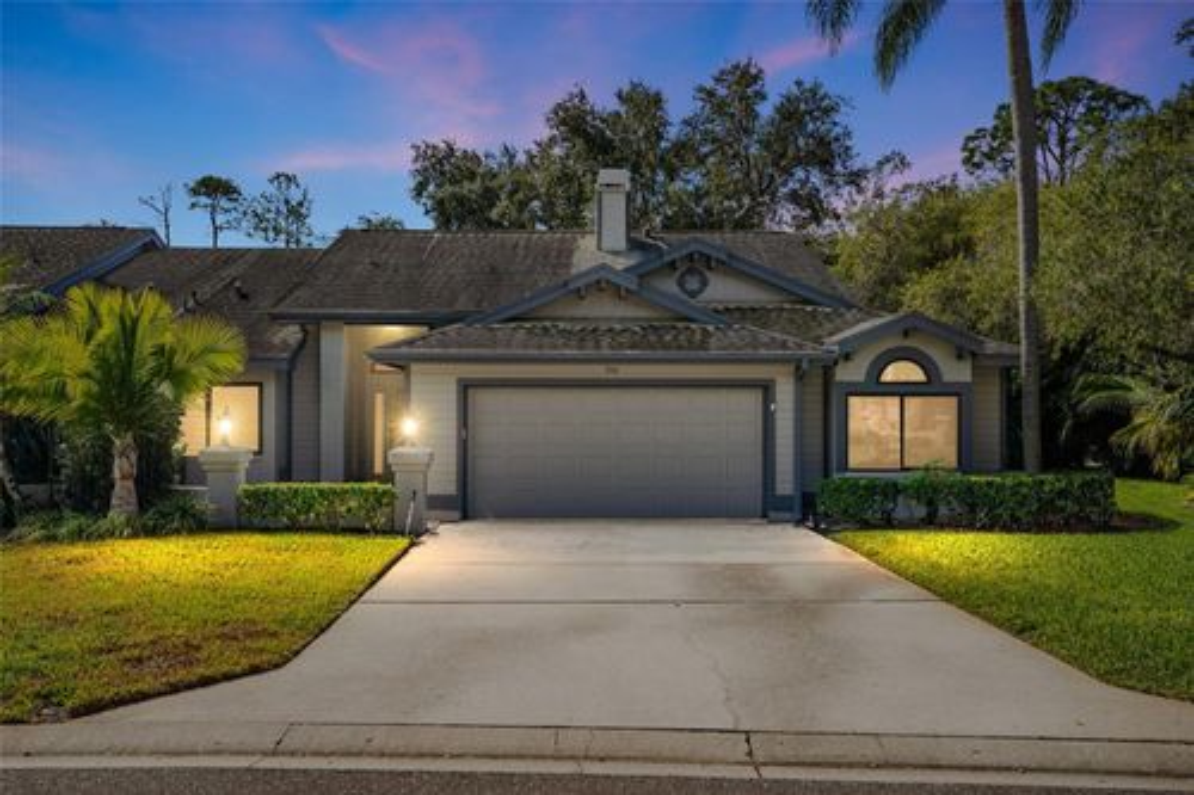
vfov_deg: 43.6
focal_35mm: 30
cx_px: 597
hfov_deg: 61.9
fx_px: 995
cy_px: 398
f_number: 9
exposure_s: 1/250
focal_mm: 30
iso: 250
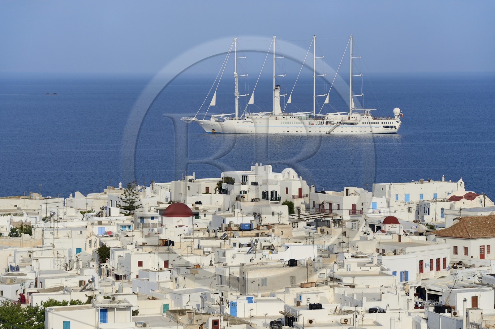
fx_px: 1786
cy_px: 164
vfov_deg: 10.5
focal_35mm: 130
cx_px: 248
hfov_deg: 15.8
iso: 200
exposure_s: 1/3200
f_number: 6.3
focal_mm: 130
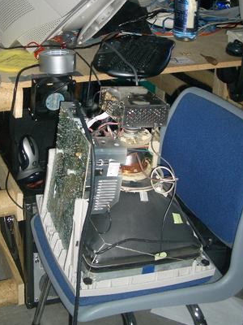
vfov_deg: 33.5
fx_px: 524
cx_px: 86
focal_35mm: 56
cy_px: 75
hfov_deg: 26.0
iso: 100
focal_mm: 5.8
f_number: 2.6
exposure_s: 1/60
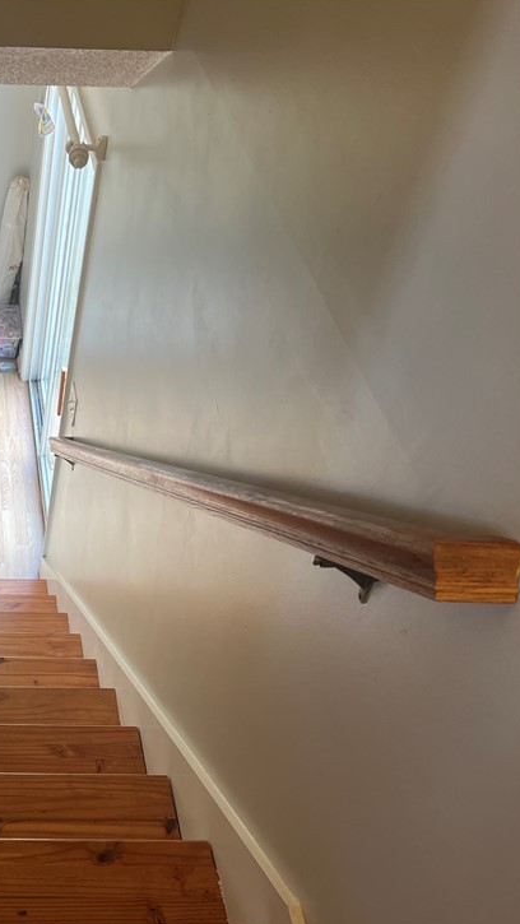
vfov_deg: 50.5
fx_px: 980
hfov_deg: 27.2
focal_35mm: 40
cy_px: 480
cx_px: -57
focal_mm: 5.7
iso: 80
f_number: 1.5
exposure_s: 1/120
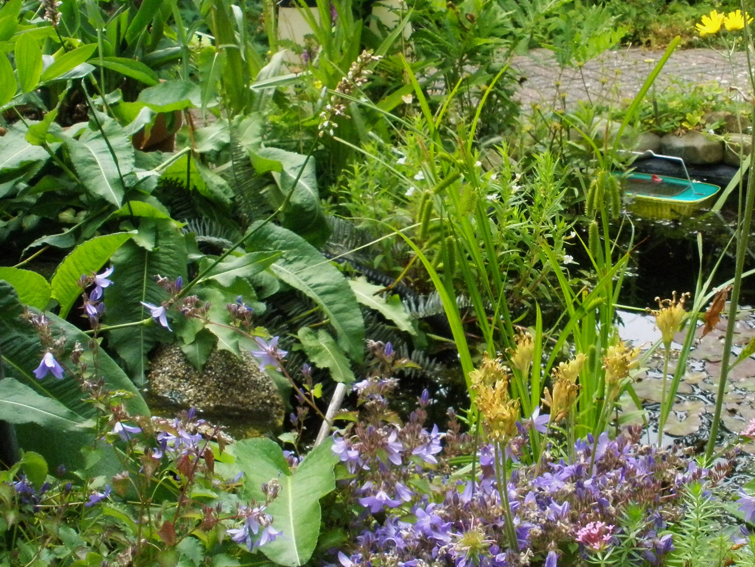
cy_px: 228
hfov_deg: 32.7
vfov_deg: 25.2
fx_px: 1265
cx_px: 553
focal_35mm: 58
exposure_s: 1/400
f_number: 5.6
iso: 400
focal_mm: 6.3
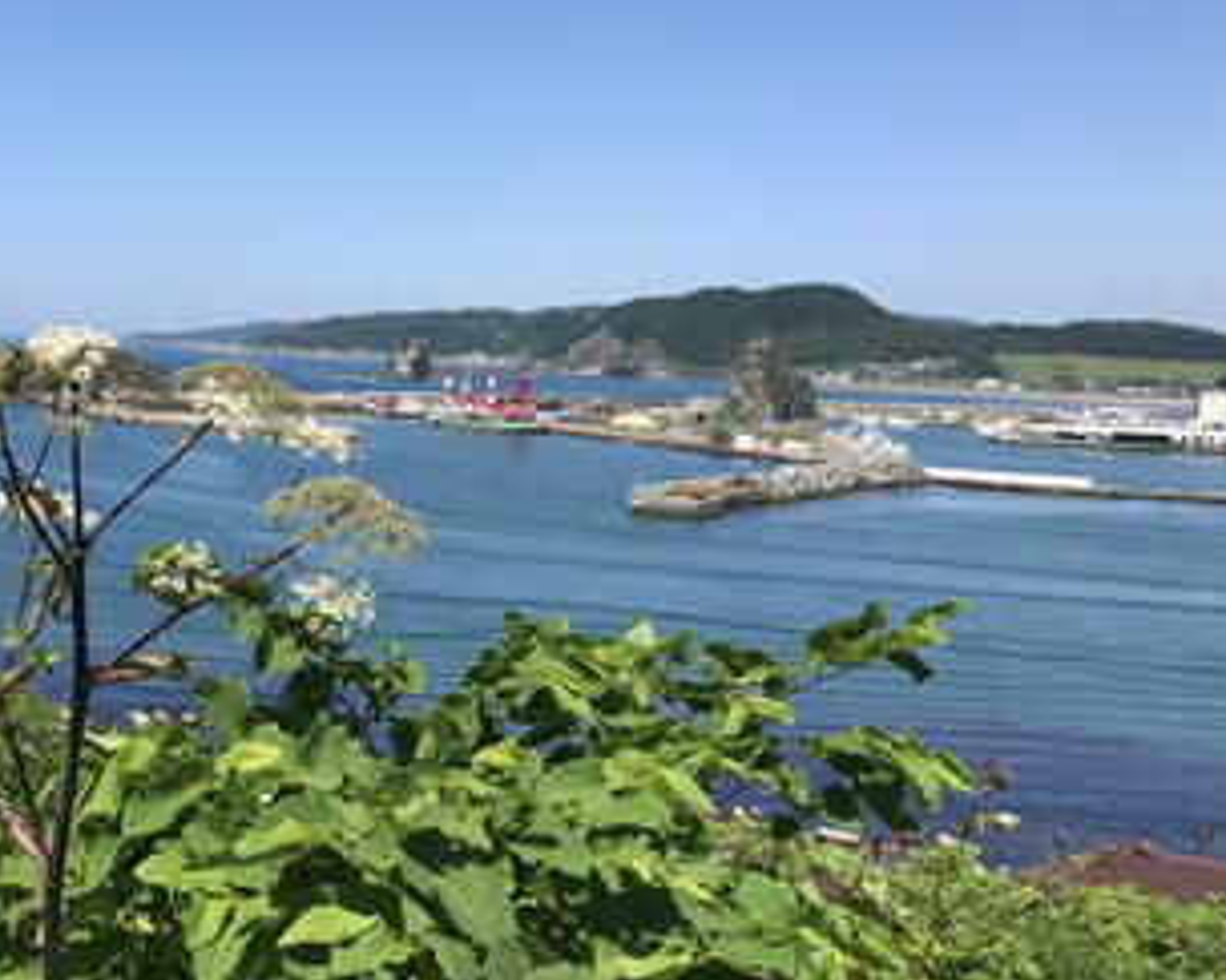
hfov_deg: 39.9
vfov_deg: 33.4
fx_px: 1632
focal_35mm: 45
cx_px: 286
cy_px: 514
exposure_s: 1/2336
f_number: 1.8
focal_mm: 3.99
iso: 20
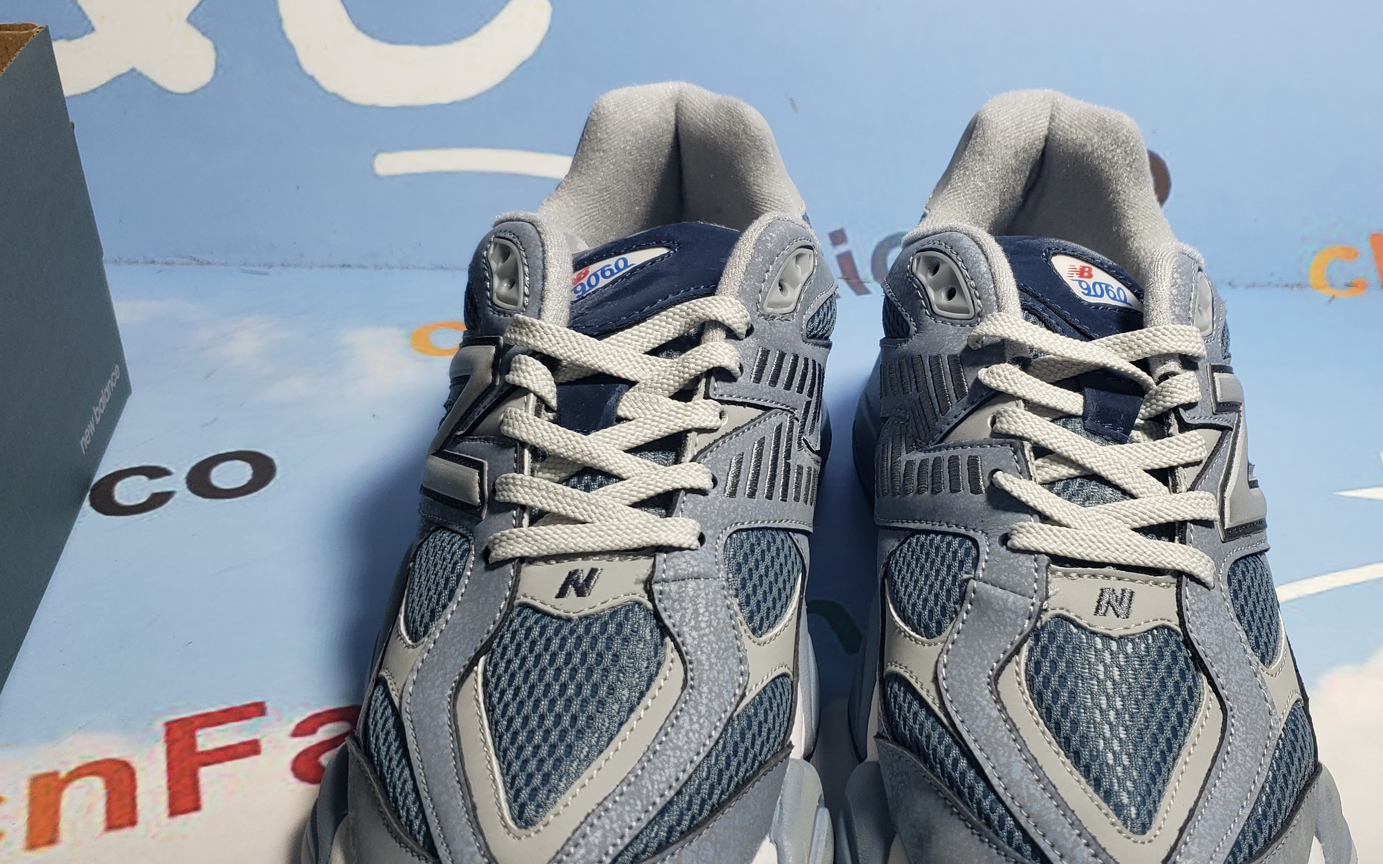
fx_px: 1395
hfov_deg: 52.1
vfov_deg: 34.4
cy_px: 496
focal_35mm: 37
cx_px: 871
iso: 50
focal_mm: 4.3
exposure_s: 1/367
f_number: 1.5
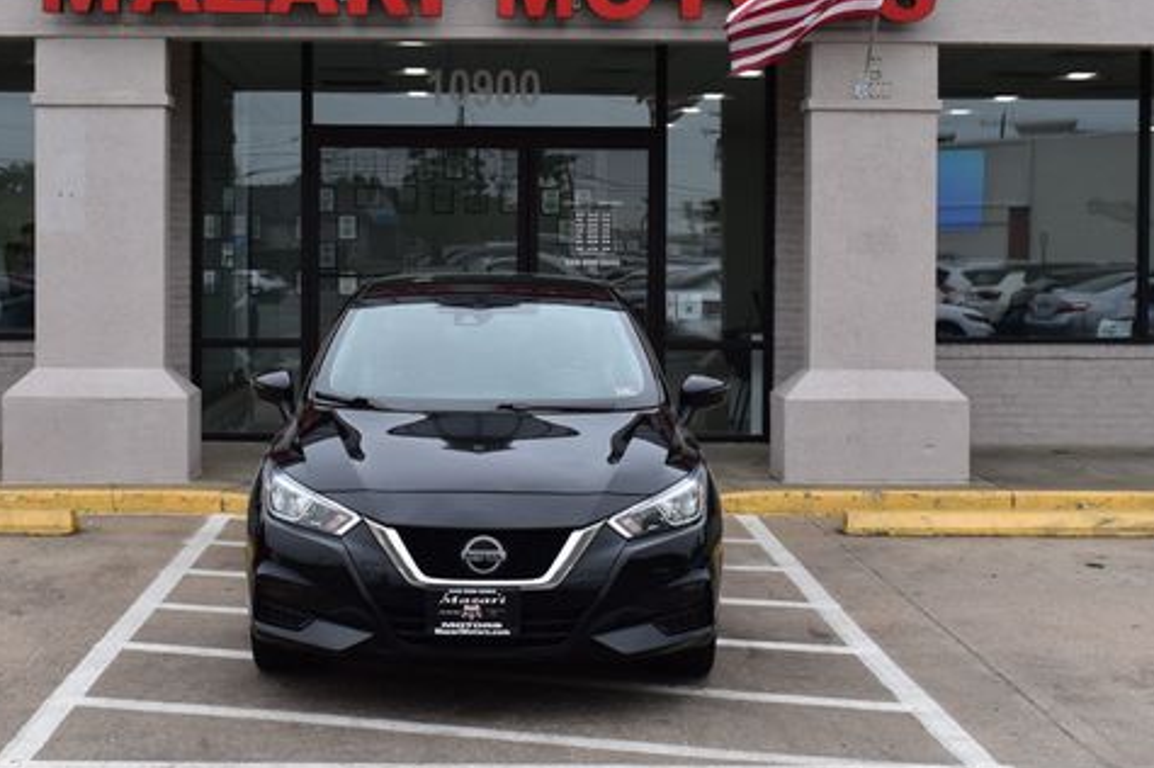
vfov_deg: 21.6
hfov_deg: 32.0
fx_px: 2008
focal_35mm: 63
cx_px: 493
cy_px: 326
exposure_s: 1/250
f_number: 10
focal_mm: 31
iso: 400
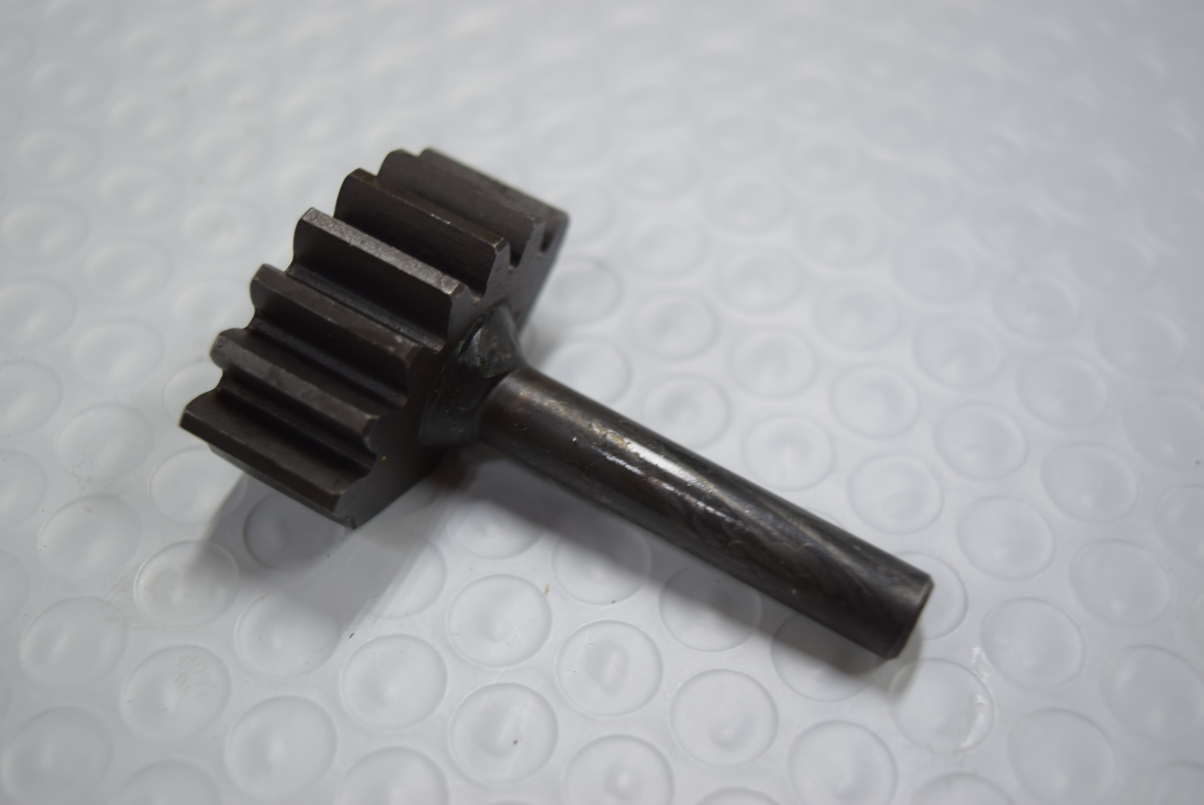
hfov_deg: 42.3
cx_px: 602
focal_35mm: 46
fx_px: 1556
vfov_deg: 29.0
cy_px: 402
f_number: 4.2
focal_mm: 31
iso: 560
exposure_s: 1/60
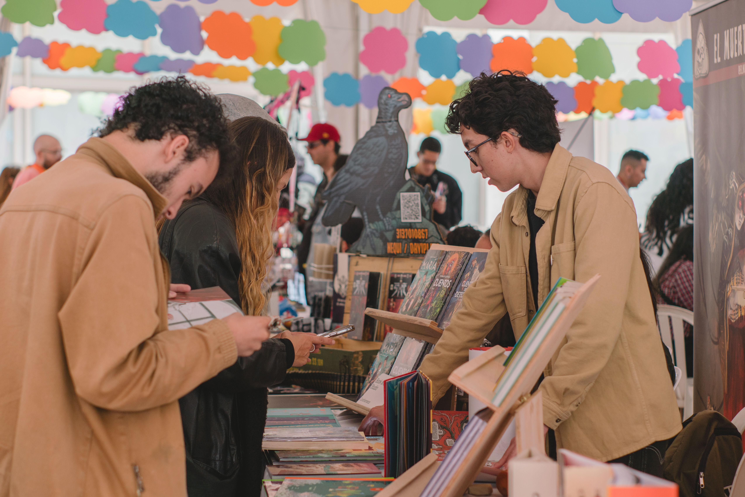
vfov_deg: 18.2
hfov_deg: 27.0
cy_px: 248
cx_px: 372
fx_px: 1552
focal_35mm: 75
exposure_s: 1/80
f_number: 2.5
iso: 100
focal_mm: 50
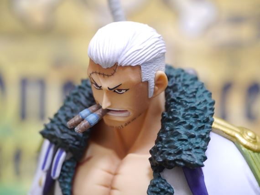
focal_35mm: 64
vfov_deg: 22.9
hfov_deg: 30.3
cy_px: 98
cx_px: 130
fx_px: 481
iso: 1600
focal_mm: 32
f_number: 5.6
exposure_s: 1/15
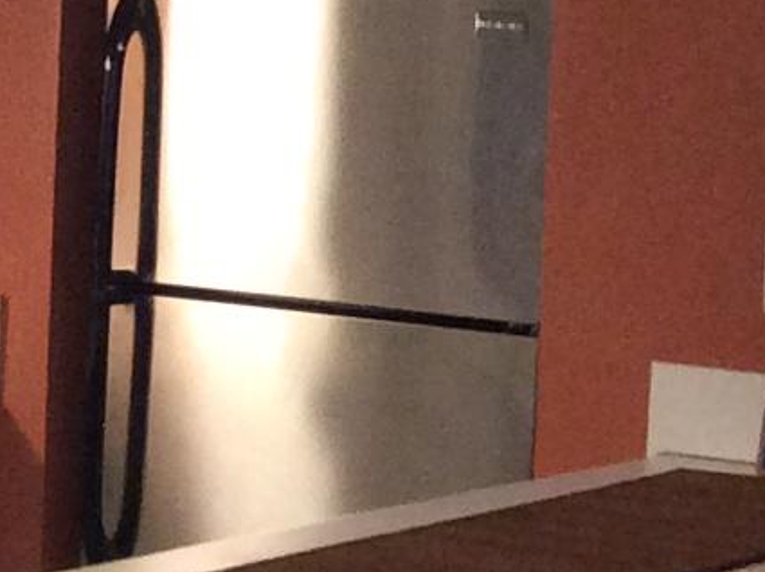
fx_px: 4306
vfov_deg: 7.6
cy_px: 189
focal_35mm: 195
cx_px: 371
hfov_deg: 10.2
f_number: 2.4
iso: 200
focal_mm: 3.3
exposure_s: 1/24
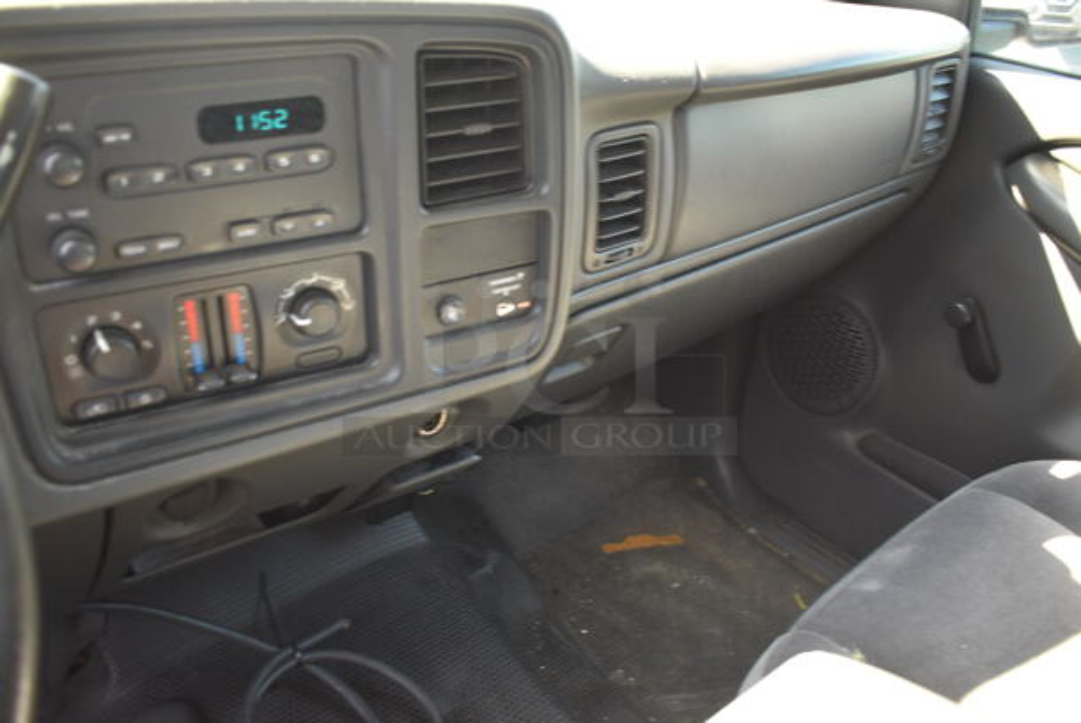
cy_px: 362
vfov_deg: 41.8
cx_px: 540
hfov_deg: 59.4
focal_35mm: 32
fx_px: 947
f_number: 3.8
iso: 1250
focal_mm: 21
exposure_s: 1/125
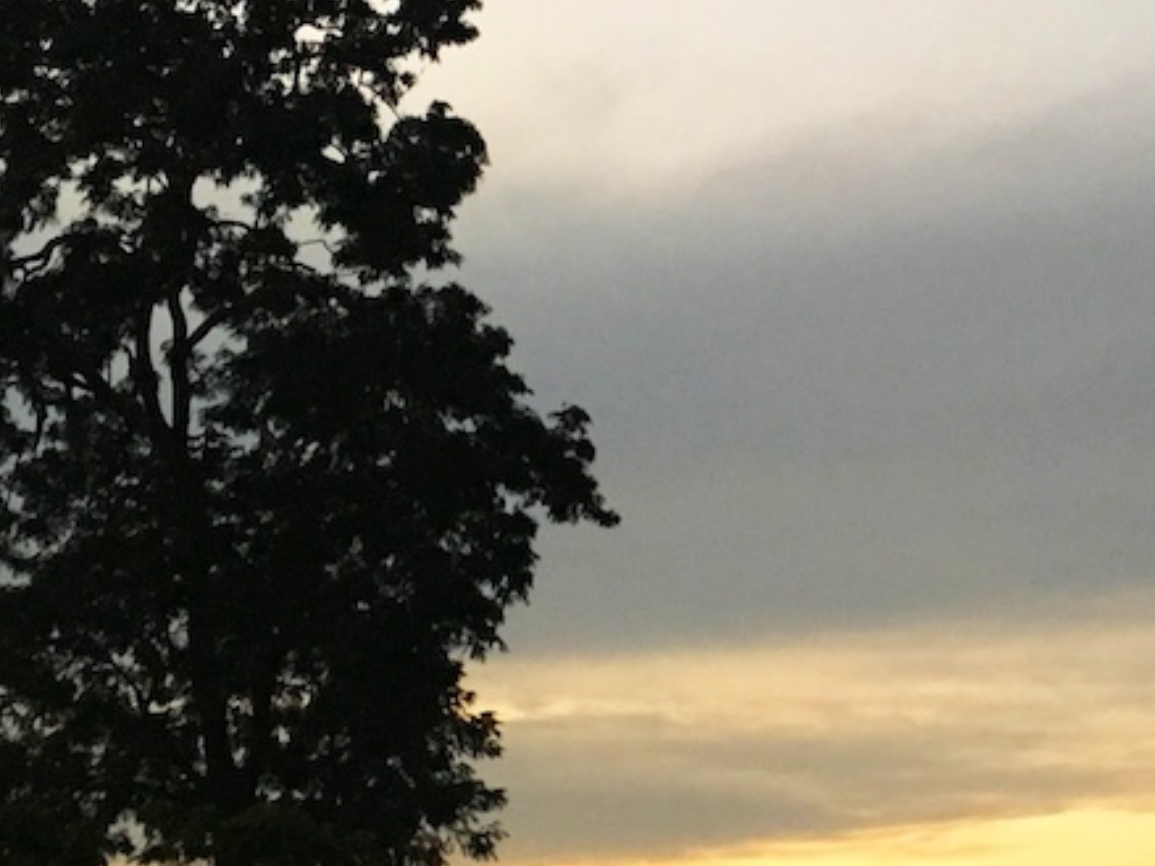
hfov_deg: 18.7
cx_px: 1394
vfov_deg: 14.9
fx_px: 3302
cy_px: 458
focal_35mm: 99
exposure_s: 1/33
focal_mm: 4.15
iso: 200
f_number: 2.2
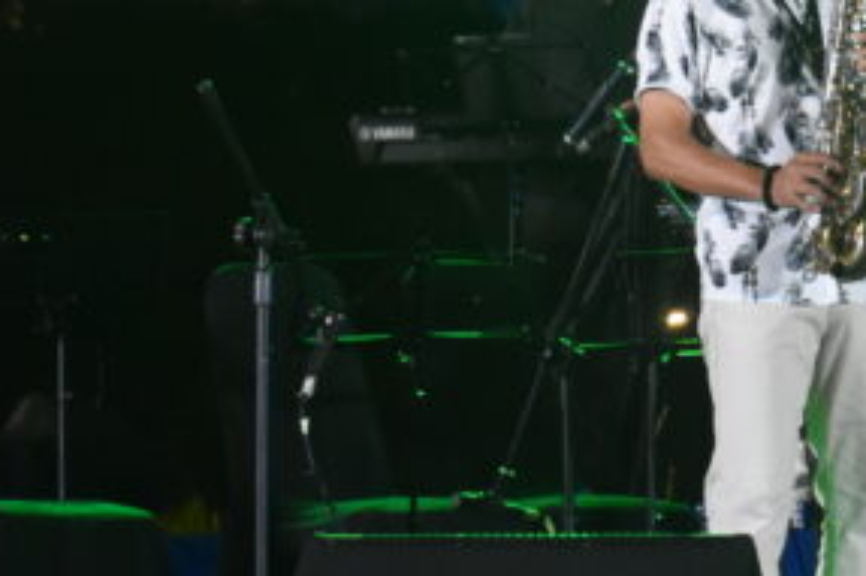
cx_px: 1521
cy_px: -8
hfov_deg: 7.5
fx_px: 6443
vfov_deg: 5.1
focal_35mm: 268
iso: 1600
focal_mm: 50
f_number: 5
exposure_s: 1/100
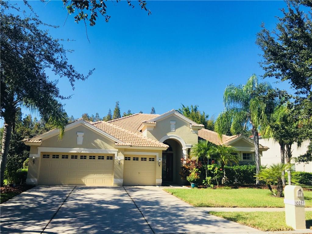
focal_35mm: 29
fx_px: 261
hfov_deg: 61.7
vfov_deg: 48.2
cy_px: 117
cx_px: 156
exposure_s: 1/1166
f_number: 2.2
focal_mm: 4.15
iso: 25
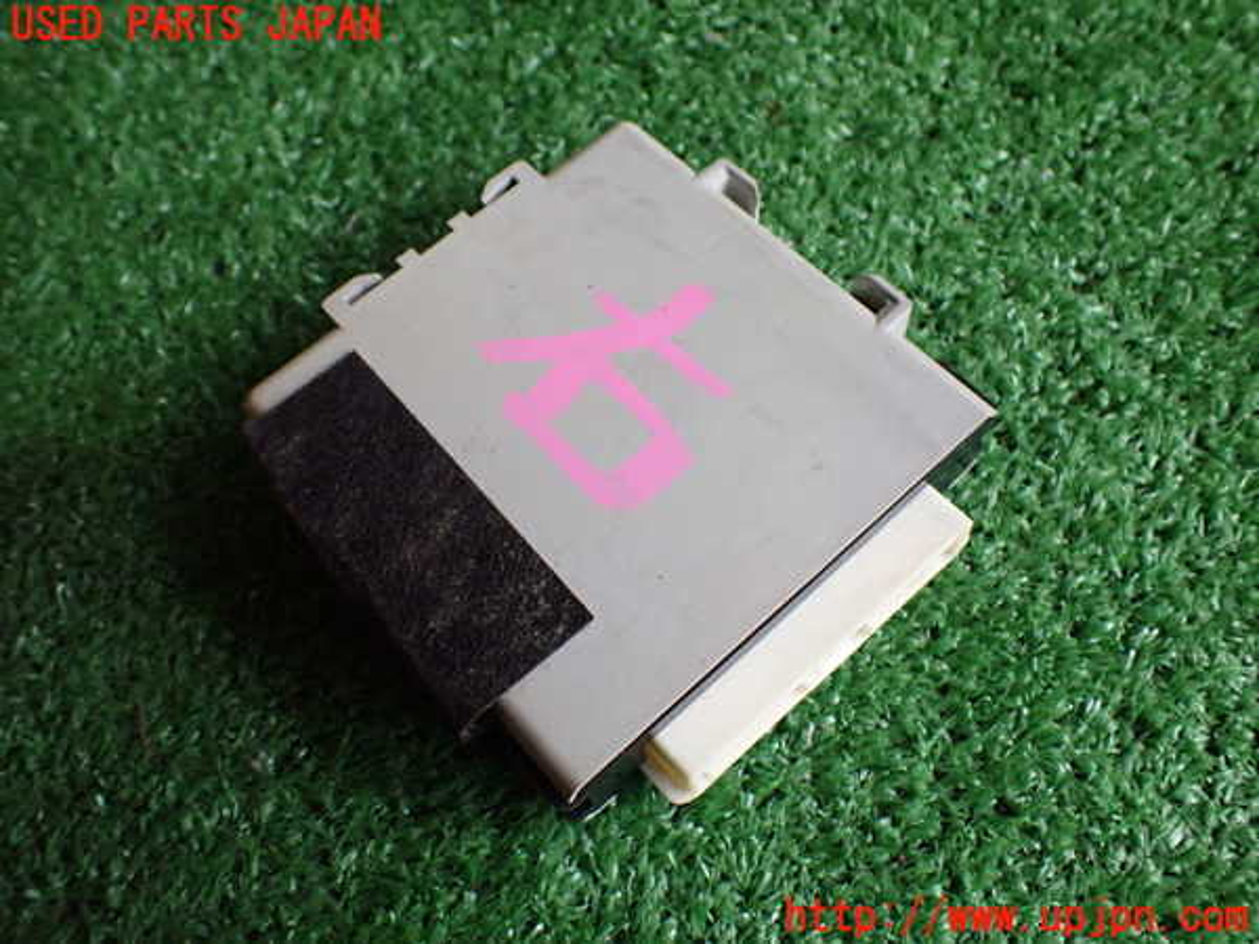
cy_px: 472
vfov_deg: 46.8
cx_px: 630
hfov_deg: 60.0
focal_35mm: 30
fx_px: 1091
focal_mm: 5.4
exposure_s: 1/125
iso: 640
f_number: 2.3
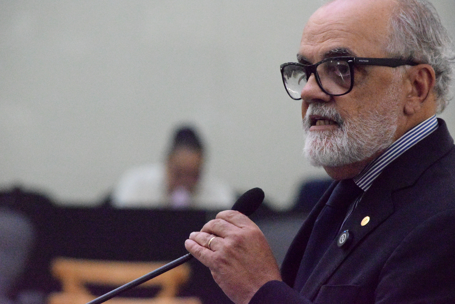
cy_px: 152
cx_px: 228
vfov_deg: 4.6
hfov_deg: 6.9
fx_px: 3794
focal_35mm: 300
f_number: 8
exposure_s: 1/400
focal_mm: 200
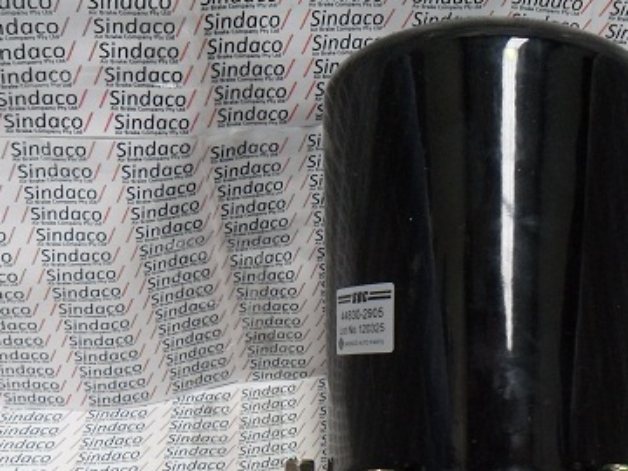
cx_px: 508
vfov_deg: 29.1
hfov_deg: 38.1
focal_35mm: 48
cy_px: 417
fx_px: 871
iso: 160
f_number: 3.5
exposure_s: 1/45
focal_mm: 4.9
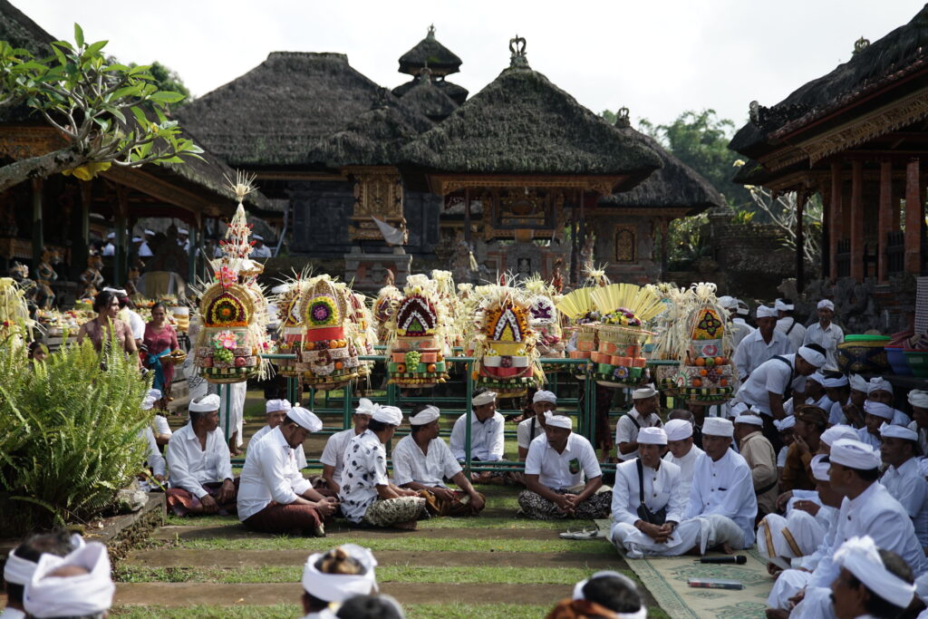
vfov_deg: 25.5
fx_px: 1366
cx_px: 464
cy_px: 310
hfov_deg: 37.5
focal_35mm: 53
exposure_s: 1/1600
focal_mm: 53
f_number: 2.8
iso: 200
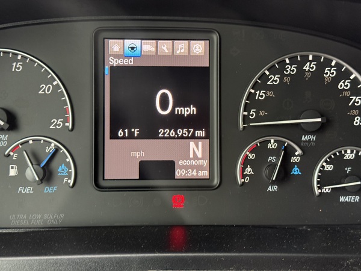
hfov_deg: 39.7
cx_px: 180
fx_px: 501
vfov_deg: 30.3
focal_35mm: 48
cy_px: 136
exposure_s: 1/40
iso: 320
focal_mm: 6.76
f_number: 1.78
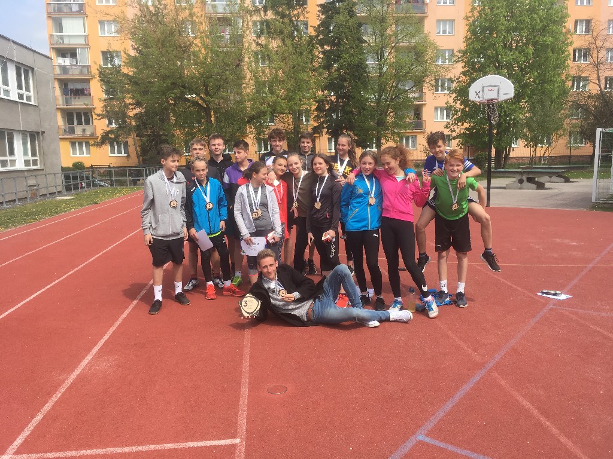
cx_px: 306
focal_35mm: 29
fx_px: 514
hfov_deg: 61.7
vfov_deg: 48.2
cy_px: 230
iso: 25
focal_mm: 4.15
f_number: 2.2
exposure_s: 1/884
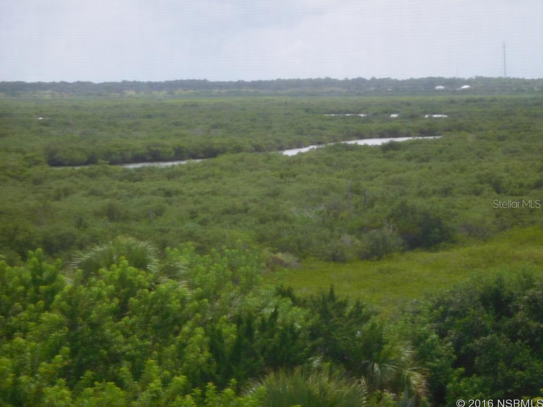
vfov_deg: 10.6
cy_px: 204
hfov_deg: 14.1
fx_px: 2196
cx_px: 272
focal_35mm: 140
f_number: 5.1
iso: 125
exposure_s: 1/320
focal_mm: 25
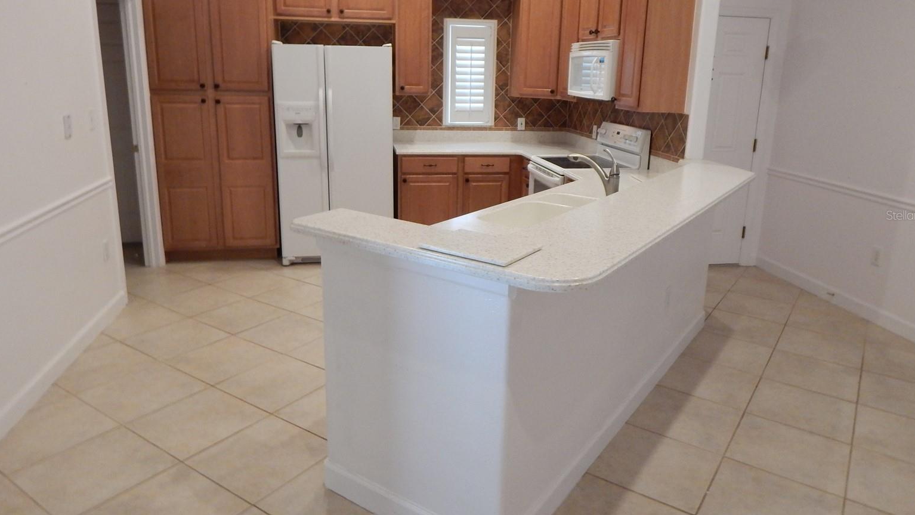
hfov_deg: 74.0
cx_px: 465
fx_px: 607
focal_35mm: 25
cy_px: 215
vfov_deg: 45.8
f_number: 3
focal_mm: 4
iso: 360
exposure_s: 1/30
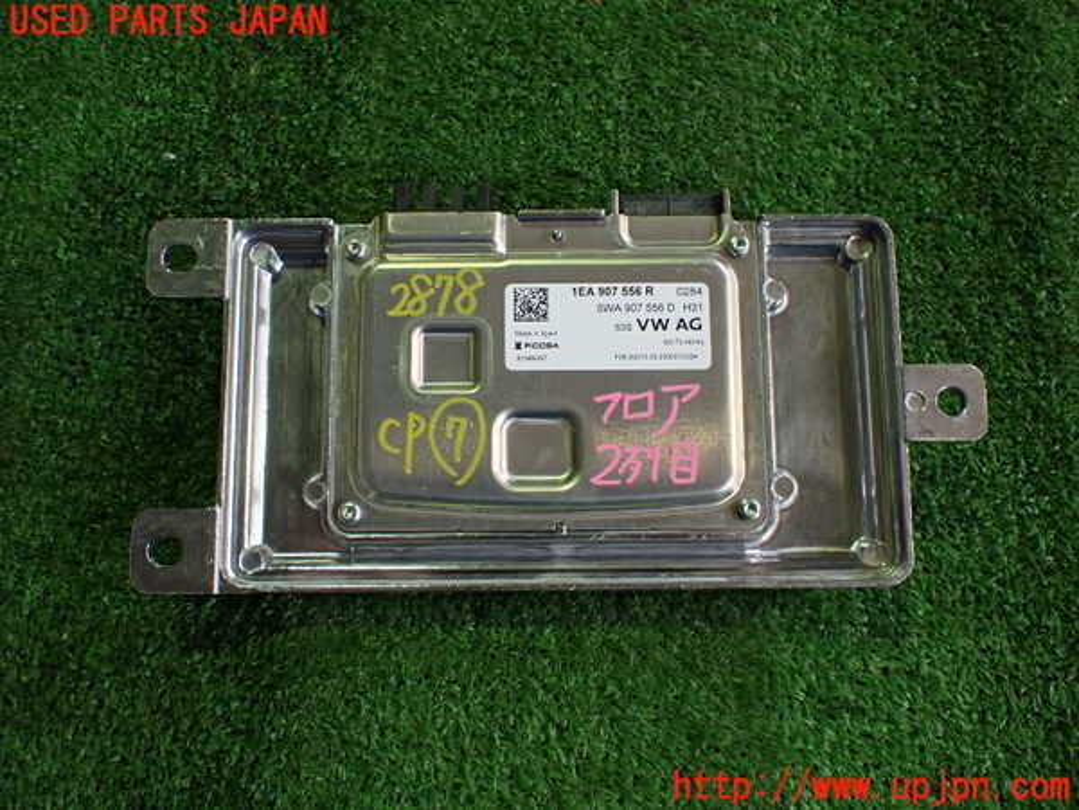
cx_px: 540
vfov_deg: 46.8
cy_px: 405
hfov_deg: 60.0
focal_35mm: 30
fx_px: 935
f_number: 2.3
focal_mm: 5.4
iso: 500
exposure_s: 1/125
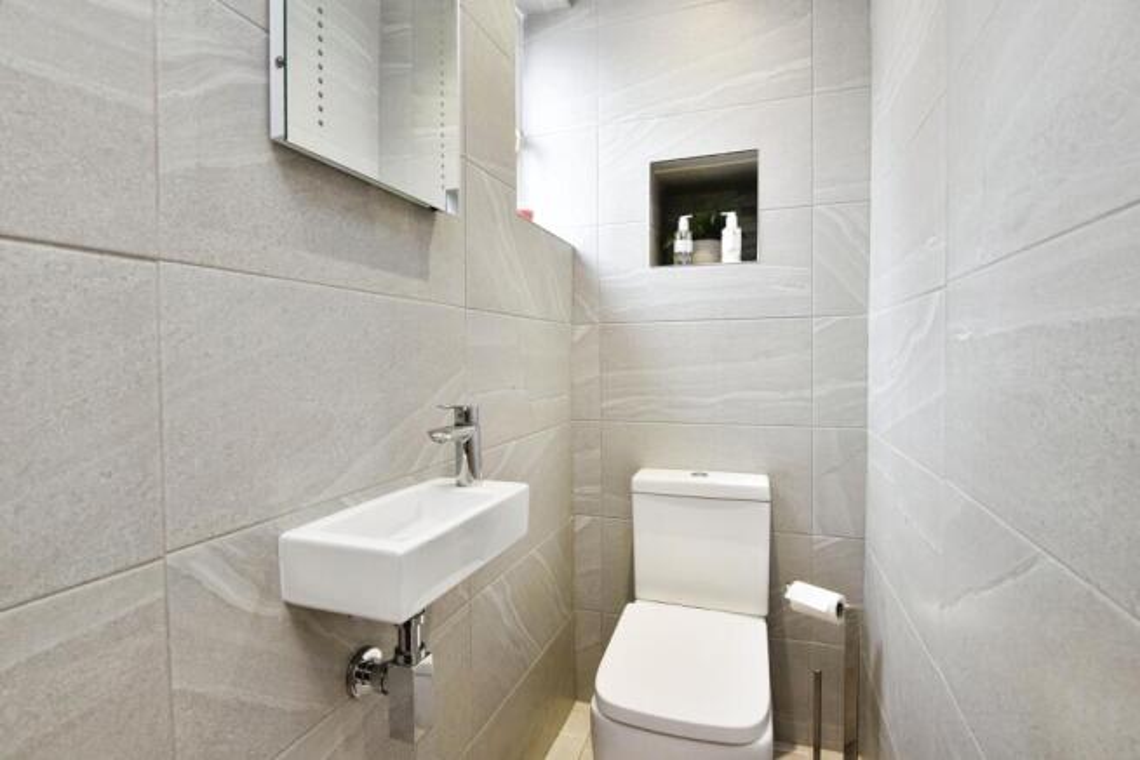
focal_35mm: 16
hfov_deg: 96.7
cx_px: 570
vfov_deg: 73.8
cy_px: 380
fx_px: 507
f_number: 6.3
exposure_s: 1/15
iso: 500
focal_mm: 16
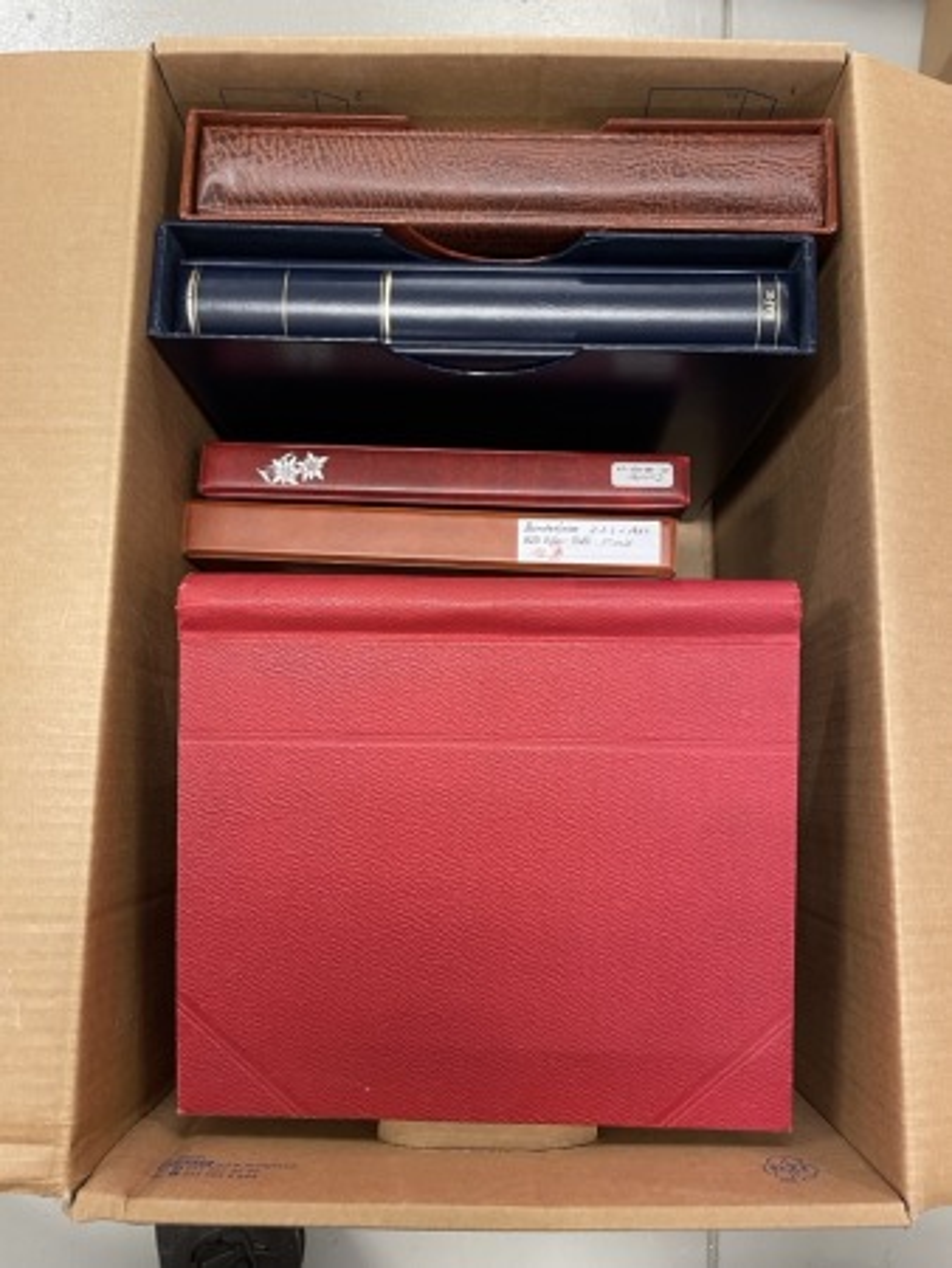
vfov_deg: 67.3
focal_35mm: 26
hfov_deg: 53.1
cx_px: 476
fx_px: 952
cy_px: 634
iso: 160
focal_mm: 4.2
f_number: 1.6
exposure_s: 1/50
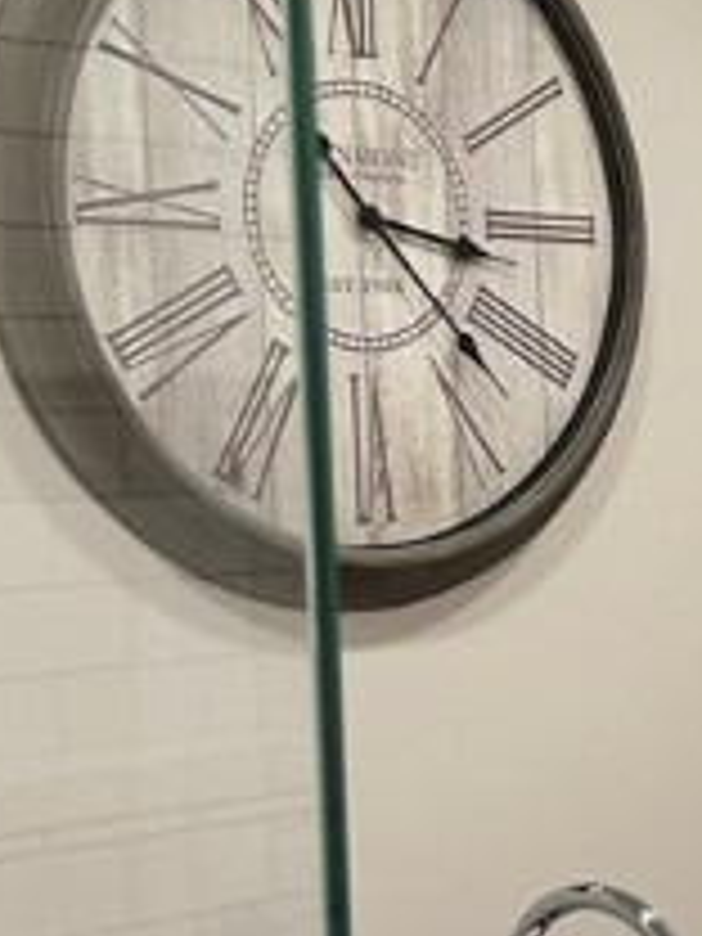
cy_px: 616
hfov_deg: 13.9
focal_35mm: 96
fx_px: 2596
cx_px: 1228
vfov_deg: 20.4
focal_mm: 5.7
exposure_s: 1/120
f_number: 1.5
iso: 80
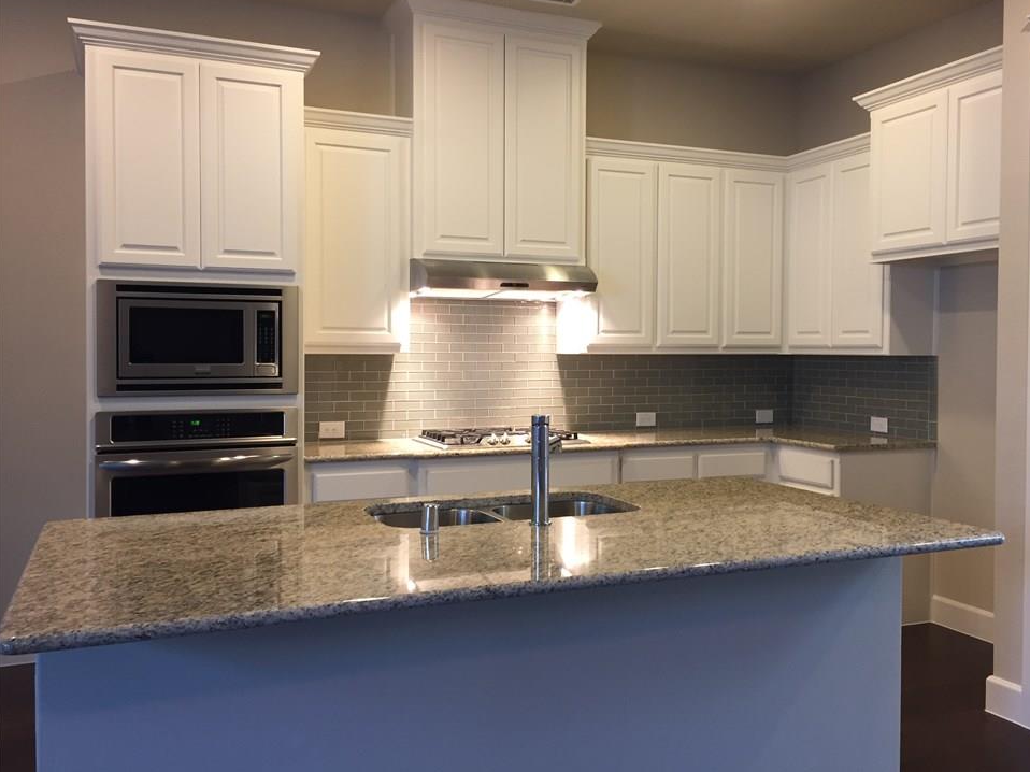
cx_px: 546
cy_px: 370
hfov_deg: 58.3
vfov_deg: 45.4
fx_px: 922
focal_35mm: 31
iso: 80
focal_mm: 4.15
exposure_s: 1/30
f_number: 2.2
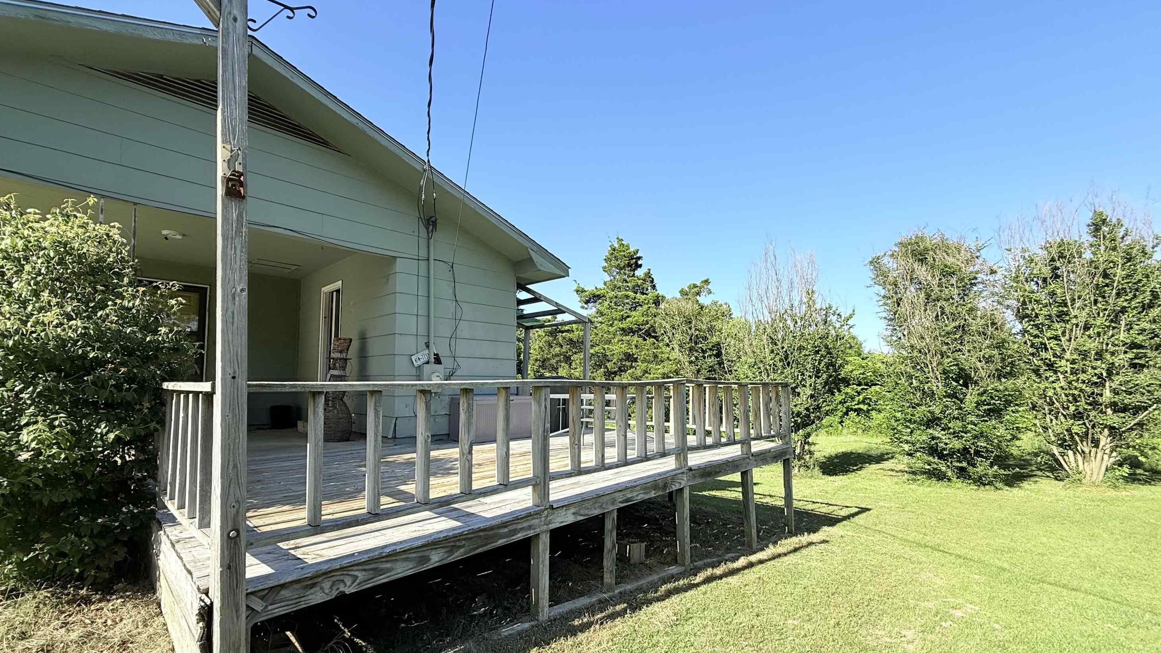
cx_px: 571
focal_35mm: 16
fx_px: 493
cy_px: 353
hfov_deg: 99.4
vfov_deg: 67.0
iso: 50
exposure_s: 1/888
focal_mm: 2.22
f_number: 2.2
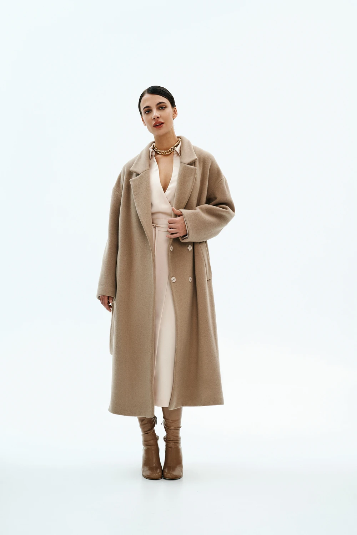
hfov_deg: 28.1
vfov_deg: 41.1
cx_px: 178
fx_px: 714
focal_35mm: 48
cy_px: 268
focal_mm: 48
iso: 100
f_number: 6.3
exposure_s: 1/125
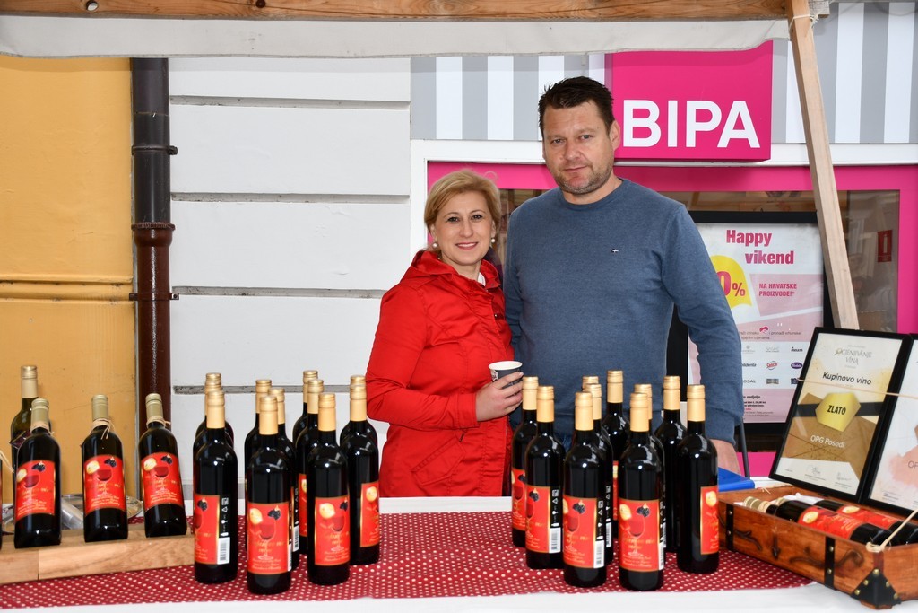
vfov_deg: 33.4
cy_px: 306
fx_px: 1020
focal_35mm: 40
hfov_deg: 48.5
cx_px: 459
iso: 140
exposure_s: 1/250
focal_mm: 27
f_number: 4
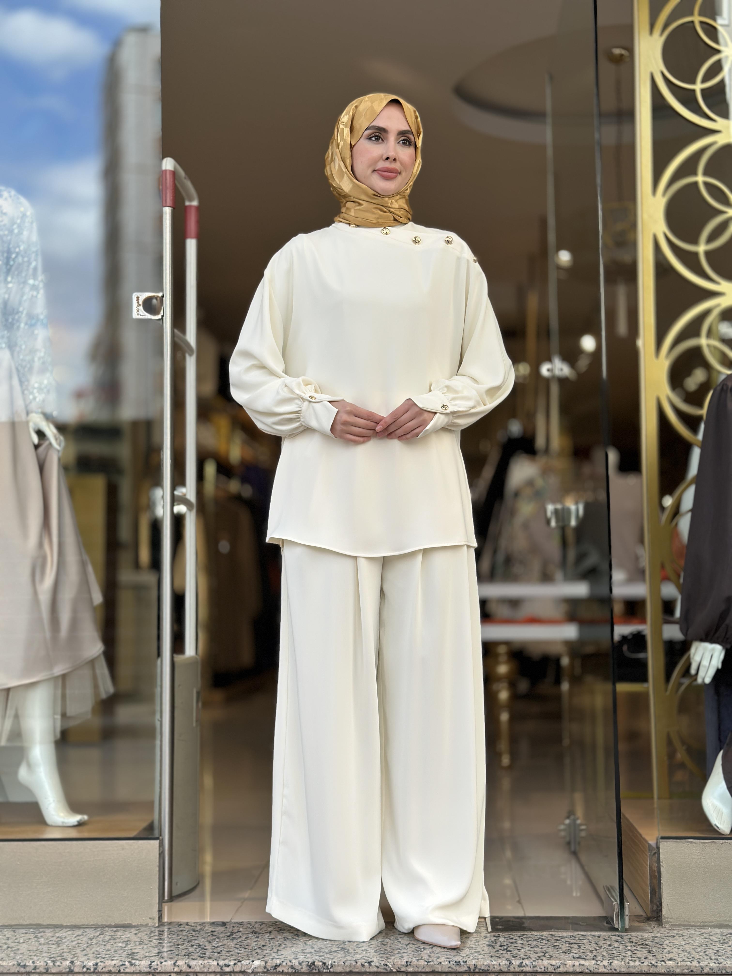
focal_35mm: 48
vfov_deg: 39.7
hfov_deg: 30.3
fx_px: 1353
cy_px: 488
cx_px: 366
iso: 80
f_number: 1.78
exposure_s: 1/823
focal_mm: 6.86
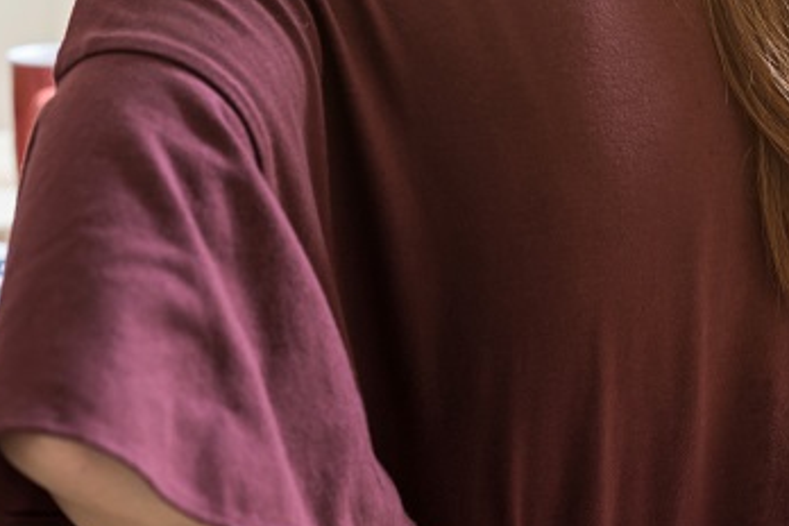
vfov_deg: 11.2
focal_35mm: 122
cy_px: 288
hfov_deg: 16.6
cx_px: 97
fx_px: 2674
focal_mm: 50
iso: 250
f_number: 4
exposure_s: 1/20
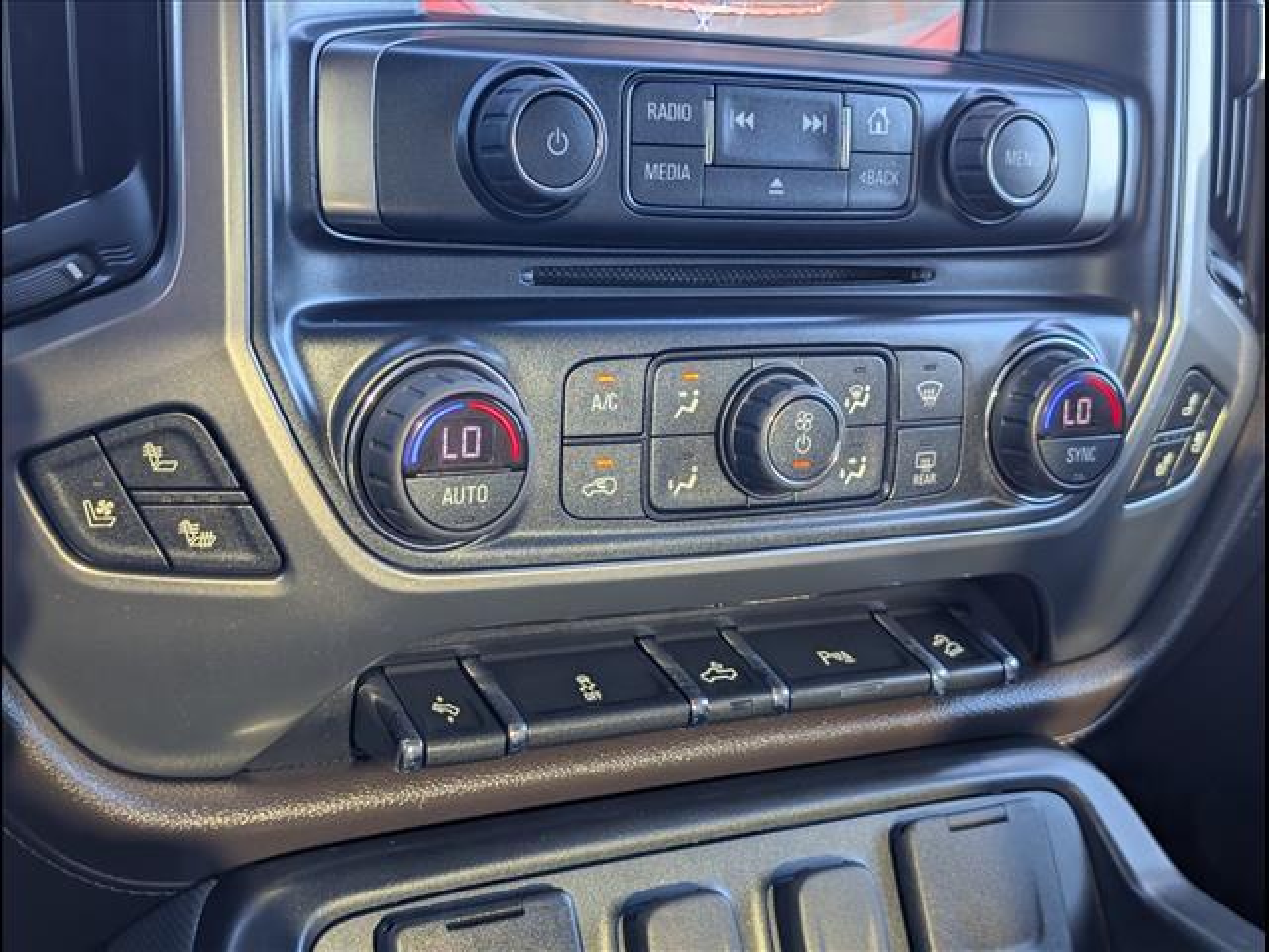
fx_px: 1796
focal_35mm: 49
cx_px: 634
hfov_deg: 38.9
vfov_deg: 29.7
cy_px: 476
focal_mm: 6.9
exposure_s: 1/91.7
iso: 110
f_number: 1.68
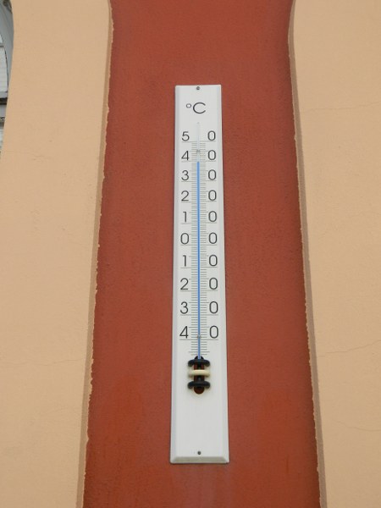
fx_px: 602
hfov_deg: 35.1
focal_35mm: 41
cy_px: 254
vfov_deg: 45.8
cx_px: 190
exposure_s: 1/400
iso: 80
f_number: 3.5
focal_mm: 7.3
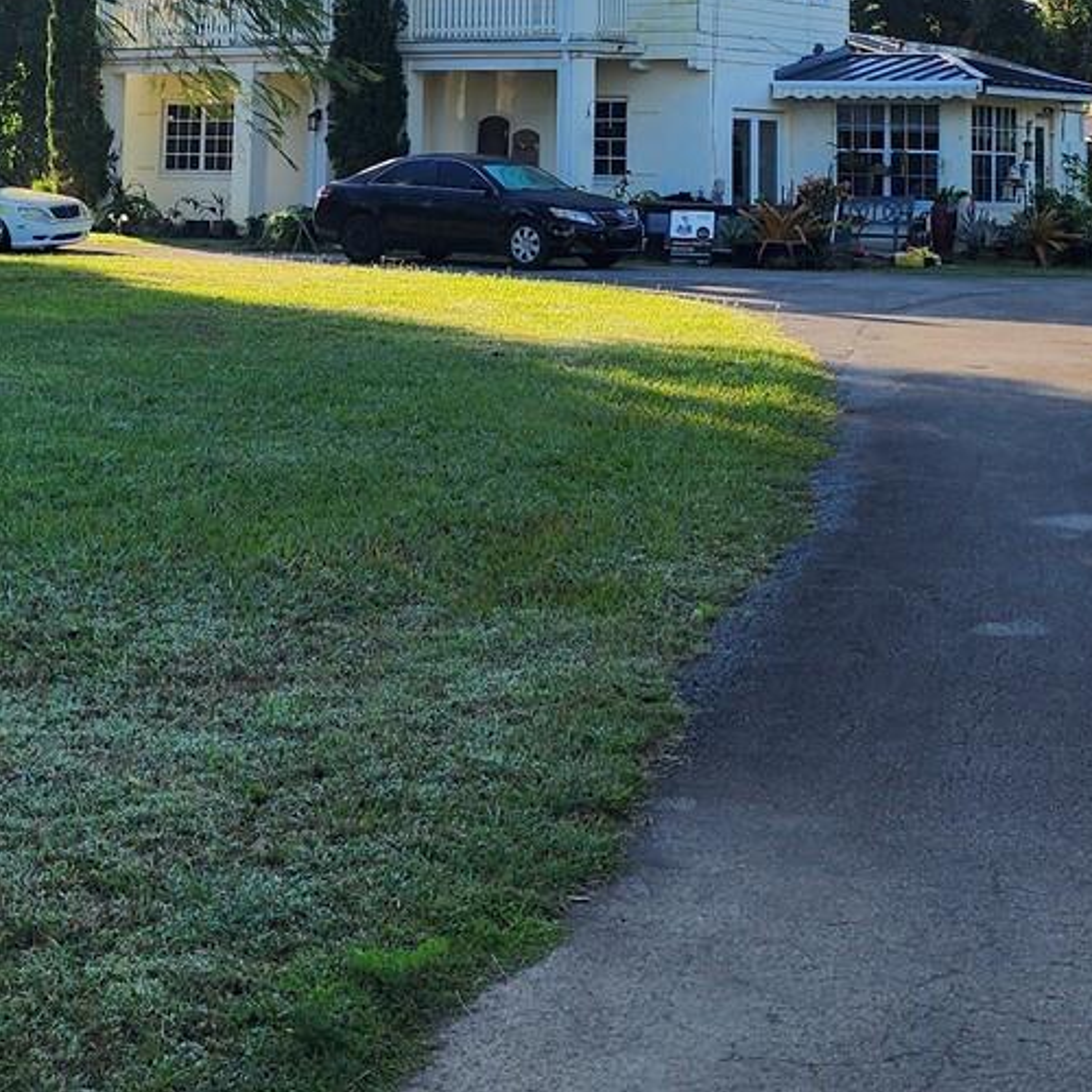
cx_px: 522
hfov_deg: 26.5
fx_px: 2320
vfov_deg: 25.0
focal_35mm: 65
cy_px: -41
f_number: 1.8
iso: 12
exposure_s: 1/671
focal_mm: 6.4
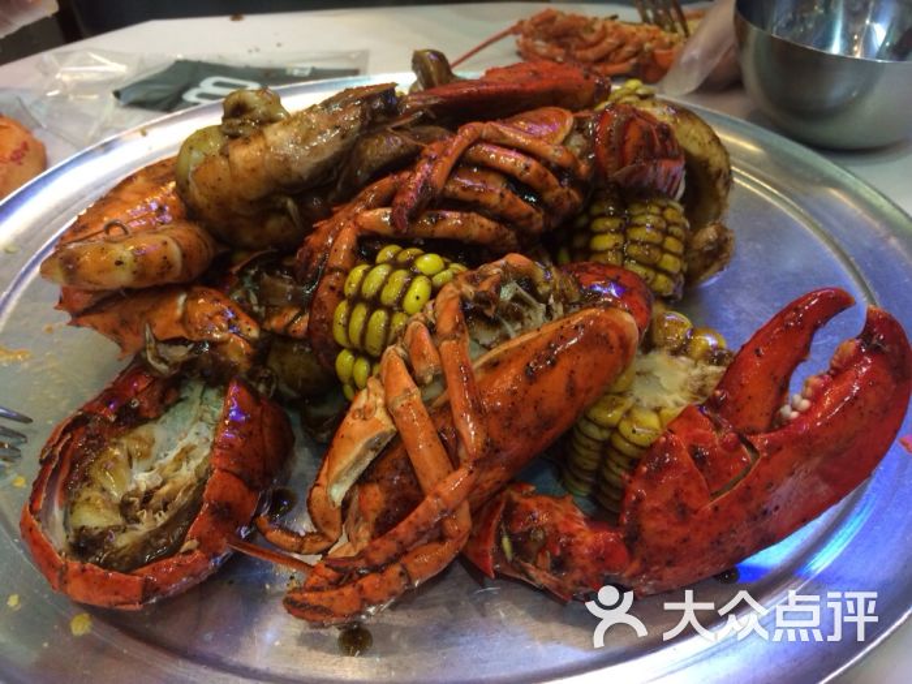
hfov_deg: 60.0
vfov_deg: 46.8
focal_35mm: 30
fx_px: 790
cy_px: 342
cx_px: 456
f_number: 2.2
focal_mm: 4.12
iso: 160
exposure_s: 1/30
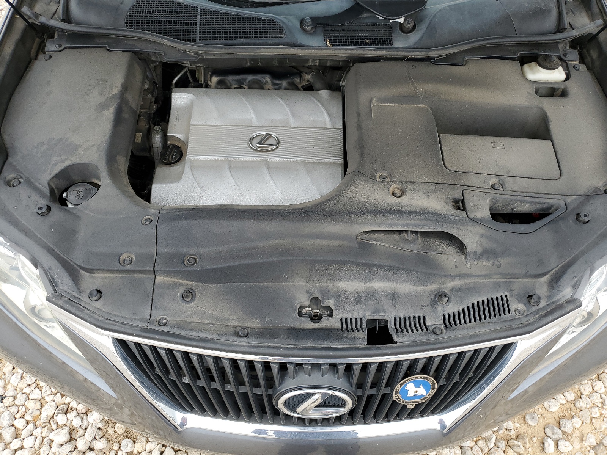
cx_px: 304
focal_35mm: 26
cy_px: 228
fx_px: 456
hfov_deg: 67.3
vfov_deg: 53.1
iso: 50
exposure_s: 1/286
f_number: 1.5
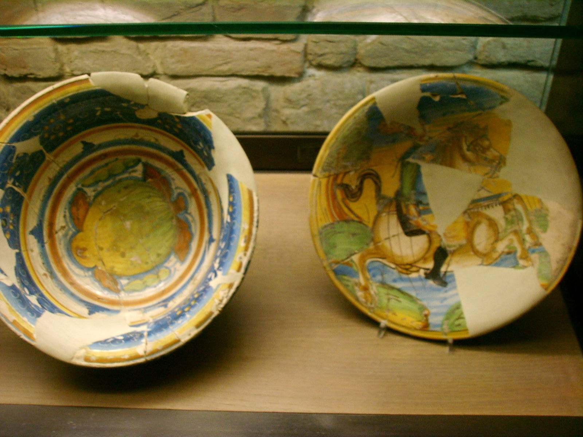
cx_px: 292
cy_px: 218
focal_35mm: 39
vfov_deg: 36.8
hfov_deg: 47.9
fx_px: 657
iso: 150
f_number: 3.5
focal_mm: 6.6
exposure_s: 1/10
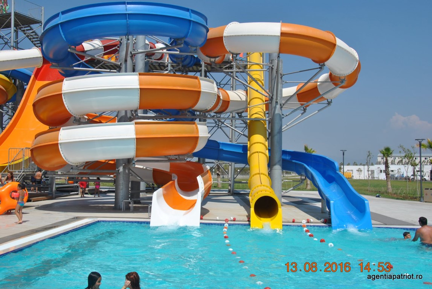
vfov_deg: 33.1
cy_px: 144
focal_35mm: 40
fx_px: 487
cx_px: 216
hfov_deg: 47.9
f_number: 10
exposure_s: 1/400
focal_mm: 27
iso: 100
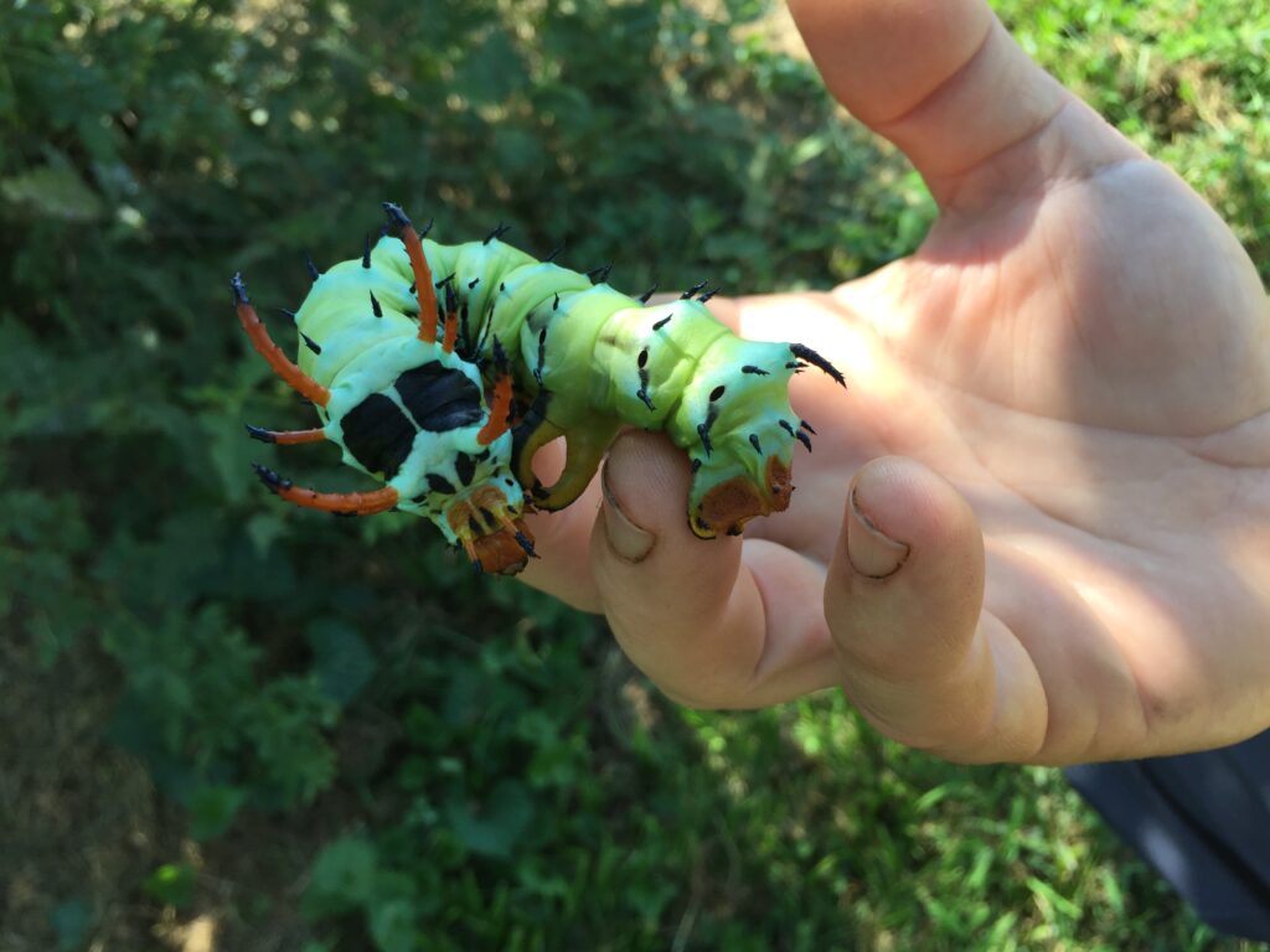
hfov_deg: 61.7
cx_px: 635
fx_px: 1064
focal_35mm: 29
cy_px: 476
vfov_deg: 48.2
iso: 32
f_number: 2.2
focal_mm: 4.15
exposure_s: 1/370
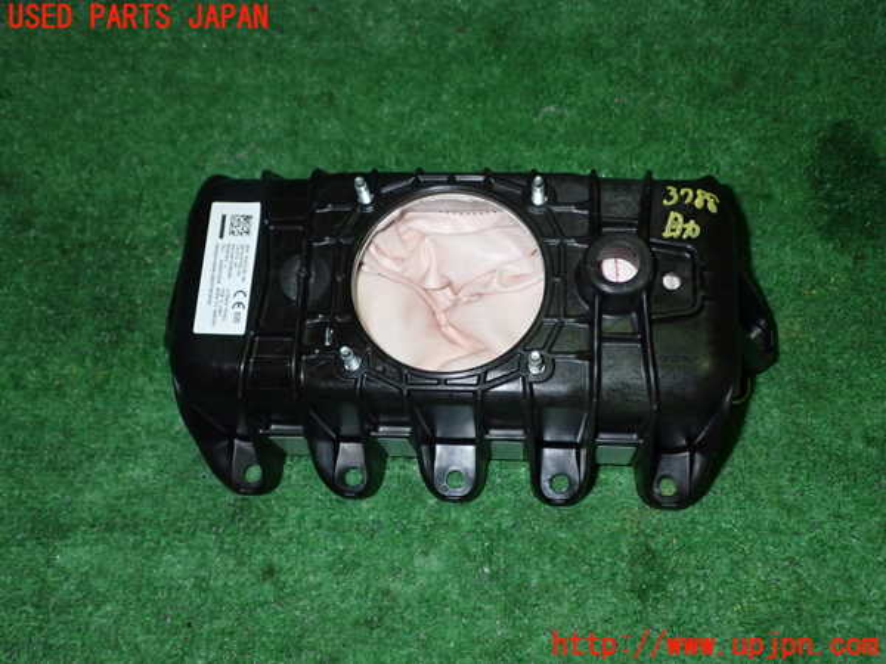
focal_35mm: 38
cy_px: 332
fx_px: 973
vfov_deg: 37.7
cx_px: 443
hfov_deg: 49.0
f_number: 8
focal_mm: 6.83
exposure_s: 1/40
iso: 500
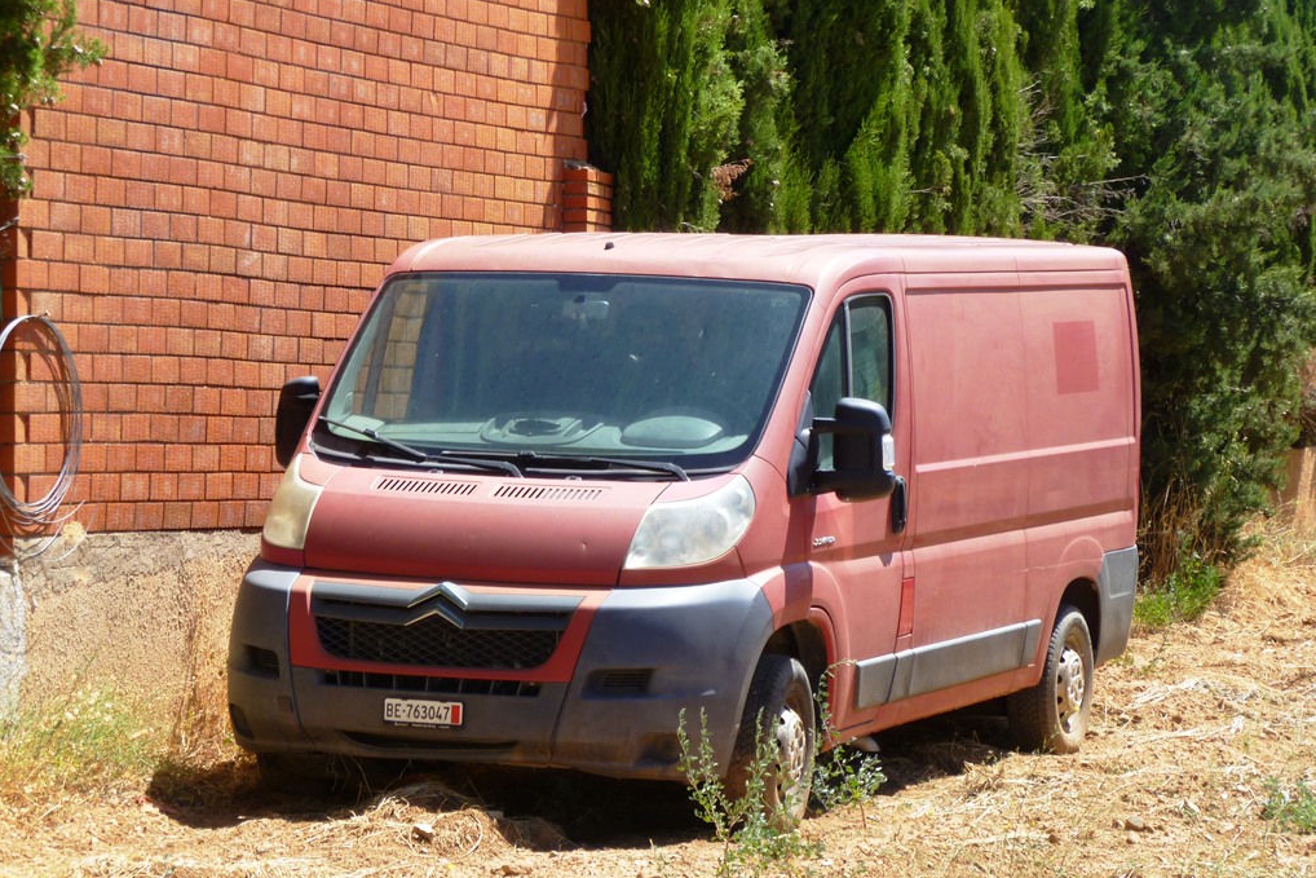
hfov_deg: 17.9
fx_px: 4168
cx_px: 655
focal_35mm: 114
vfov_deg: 12.0
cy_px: 484
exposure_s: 1/200
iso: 80
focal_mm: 19.5
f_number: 4.8
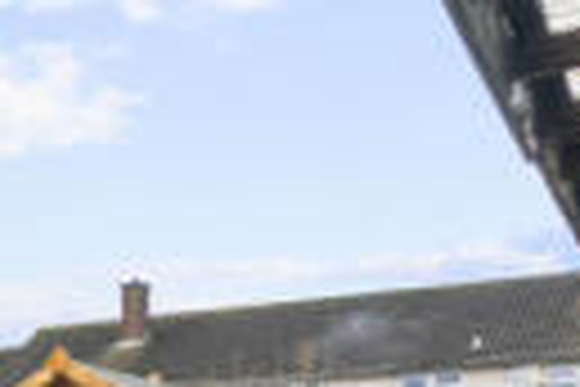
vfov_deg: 14.9
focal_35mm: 84
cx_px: -722
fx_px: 1346
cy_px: 623
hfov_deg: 15.8
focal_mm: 16.5
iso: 320
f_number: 8
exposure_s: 1/50
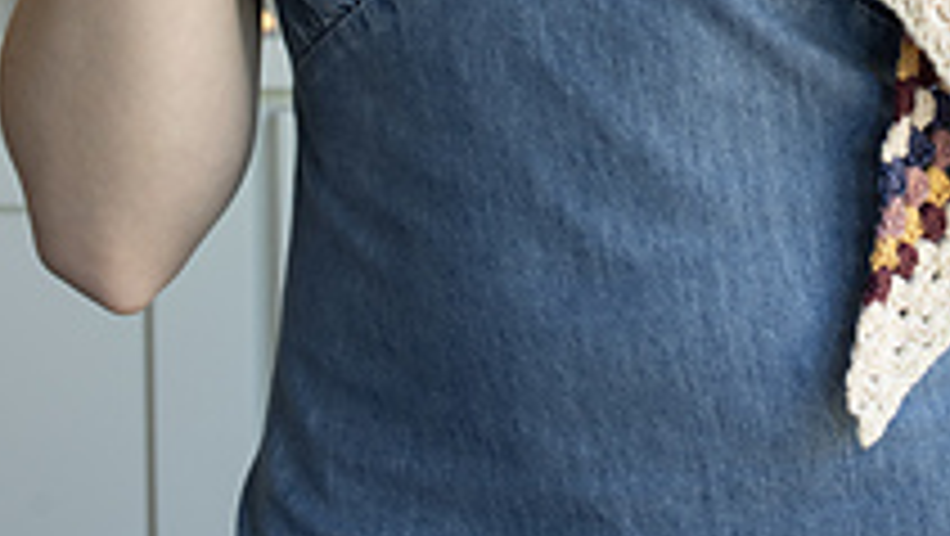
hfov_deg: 17.2
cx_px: 680
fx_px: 3126
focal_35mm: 124
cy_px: -550
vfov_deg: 9.2
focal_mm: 50
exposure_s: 1/50
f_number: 6.3
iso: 800
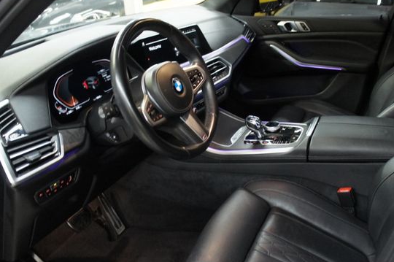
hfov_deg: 58.4
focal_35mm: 32
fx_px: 350
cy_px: 134
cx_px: 232
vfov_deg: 41.0
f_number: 3.5
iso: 1600
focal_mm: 18
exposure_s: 1/25
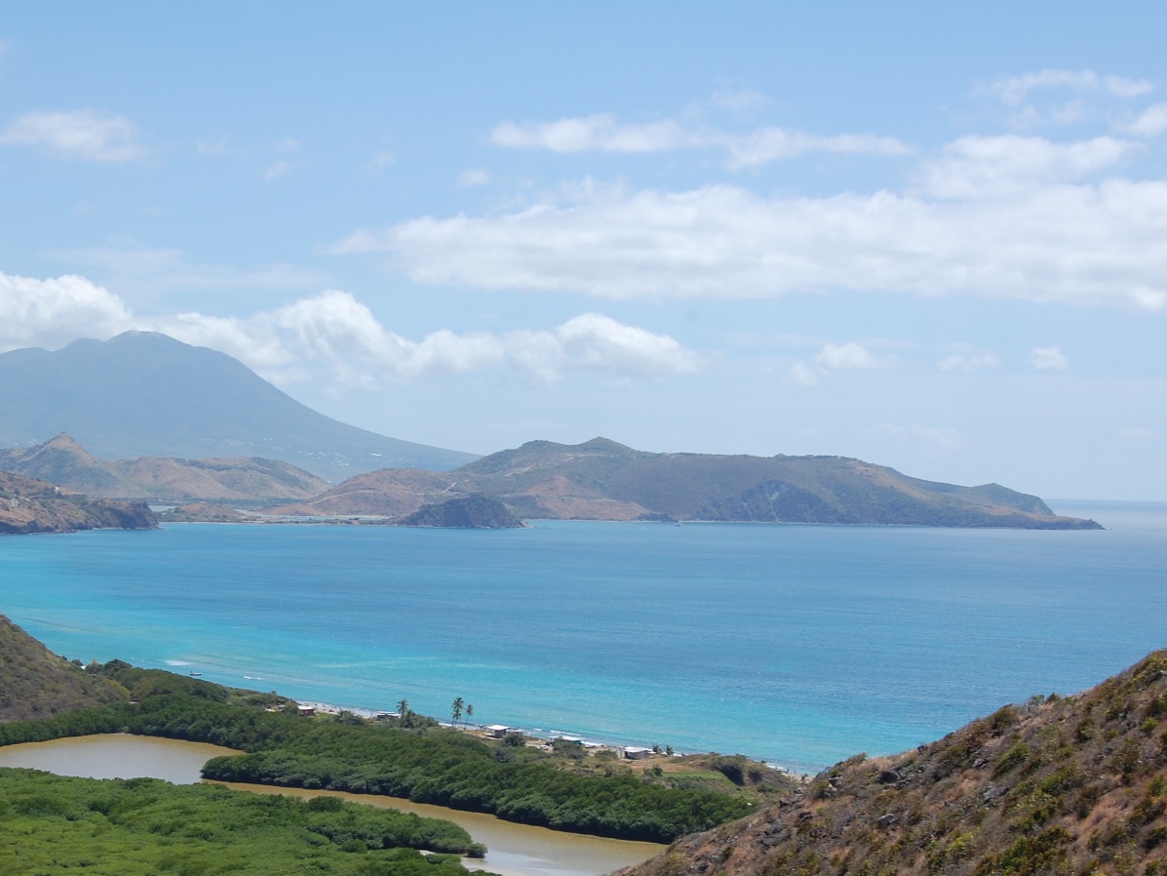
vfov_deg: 19.1
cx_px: 486
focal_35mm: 77
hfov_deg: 25.3
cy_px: 513
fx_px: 2596
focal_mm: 40
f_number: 10
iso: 200
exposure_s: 1/320
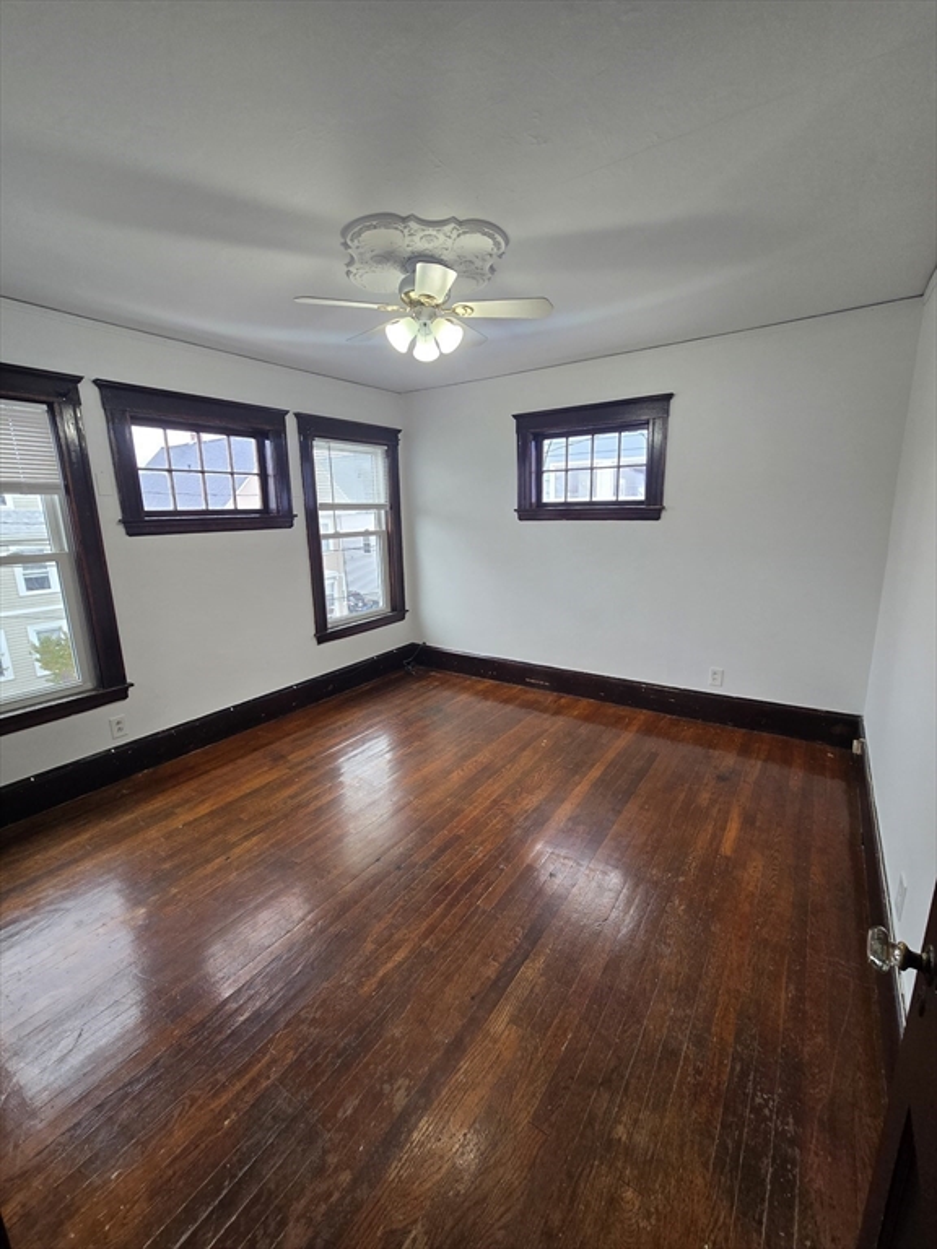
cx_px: 468
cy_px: 624
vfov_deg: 106.2
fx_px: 469
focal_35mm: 13
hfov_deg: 89.9
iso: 80
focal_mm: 2.2
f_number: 2.2
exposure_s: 1/60
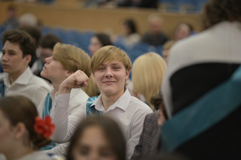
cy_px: 80
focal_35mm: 105
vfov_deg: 13.0
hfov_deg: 19.5
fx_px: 702
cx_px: 120
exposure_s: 1/200
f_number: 1.4
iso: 125
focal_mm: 105
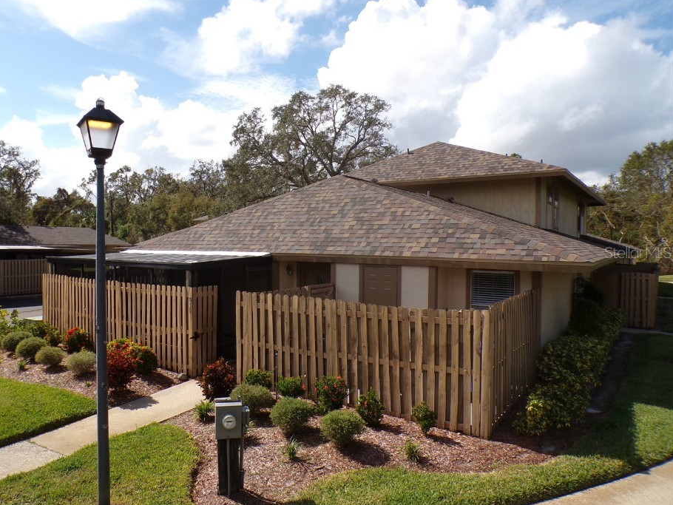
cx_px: 296
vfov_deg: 51.4
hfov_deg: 65.1
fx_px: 525
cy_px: 252
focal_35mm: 27
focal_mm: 4.3
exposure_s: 1/750
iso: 100
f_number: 4.4
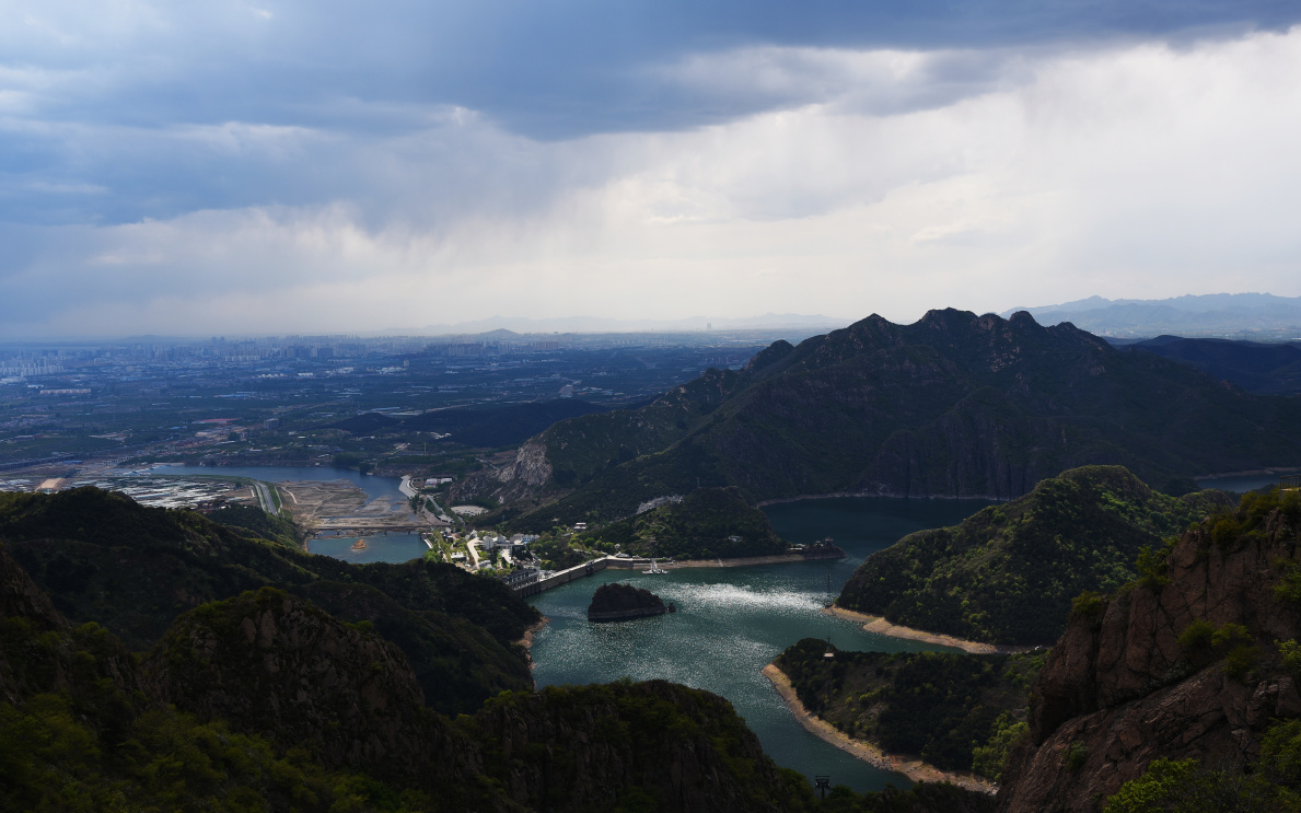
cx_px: 648
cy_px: 379
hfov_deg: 54.0
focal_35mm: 36
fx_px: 1276
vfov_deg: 35.3
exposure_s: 1/320
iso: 100
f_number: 8
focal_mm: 35
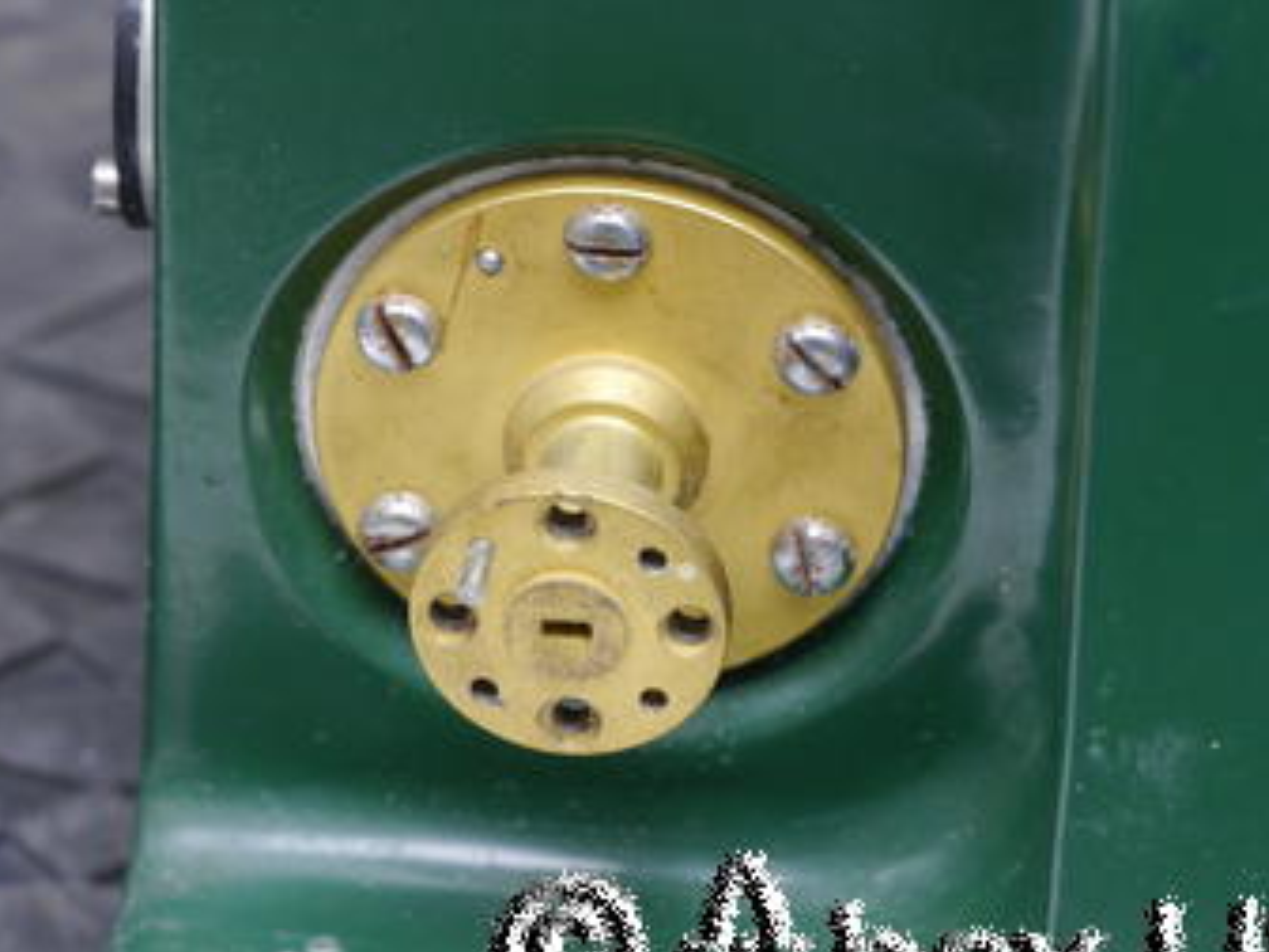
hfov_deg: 6.0
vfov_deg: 4.5
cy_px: 499
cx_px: 653
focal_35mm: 333
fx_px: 12208
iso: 400
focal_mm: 140
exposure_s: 1/3.2
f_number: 11
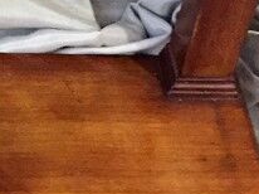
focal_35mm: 141
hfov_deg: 13.5
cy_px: 200
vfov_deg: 10.4
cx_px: -77
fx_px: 1054
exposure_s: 1/17
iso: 400
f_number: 2.2
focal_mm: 4.15
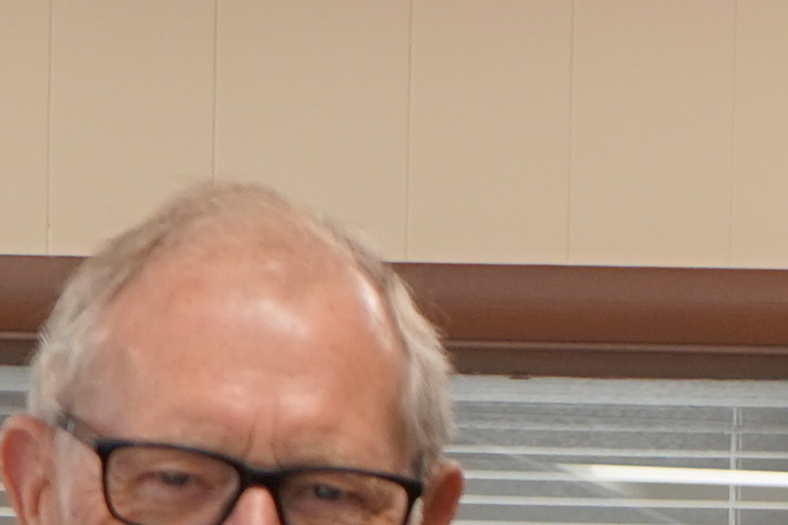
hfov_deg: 6.2
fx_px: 6915
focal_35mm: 316
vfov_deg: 4.2
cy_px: 1414
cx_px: 1922
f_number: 4
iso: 320
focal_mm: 38
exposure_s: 1/160
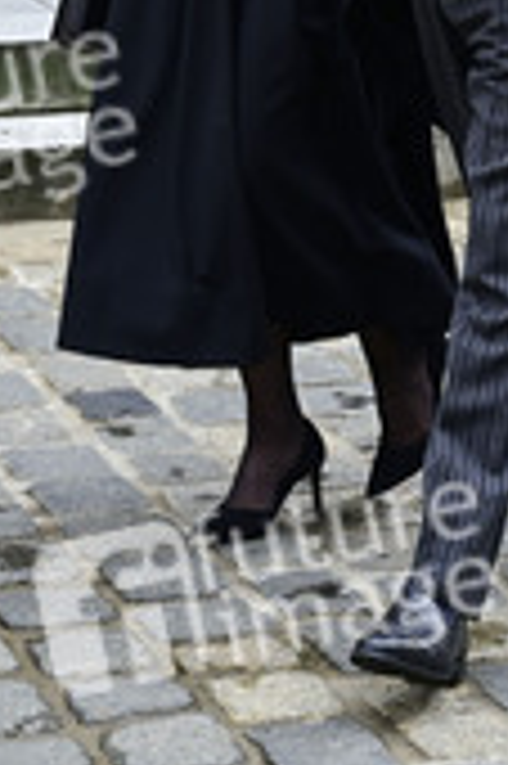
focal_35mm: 165
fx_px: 3499
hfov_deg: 8.3
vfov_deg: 12.2
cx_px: 396
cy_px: -86
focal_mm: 70
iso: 800
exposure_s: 1/640
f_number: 5.6
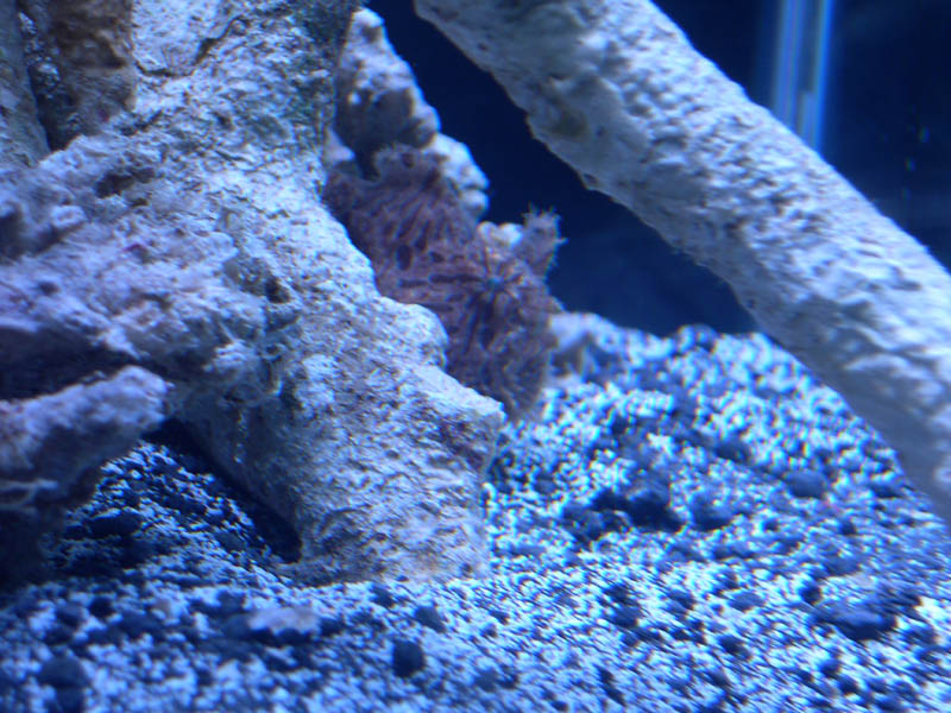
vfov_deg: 19.1
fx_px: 2115
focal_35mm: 77
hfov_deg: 25.3
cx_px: 476
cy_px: 356
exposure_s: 1/64.6
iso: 100
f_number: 4
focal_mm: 16.3
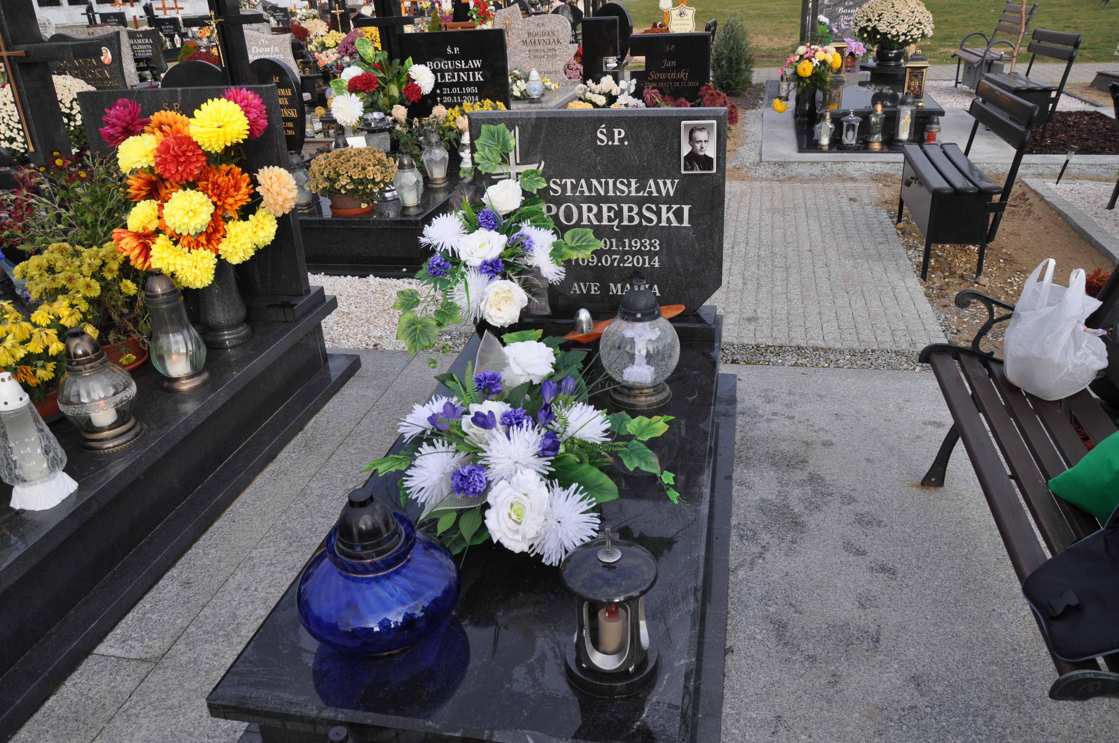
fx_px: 838
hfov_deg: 67.4
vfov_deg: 47.8
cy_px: 372
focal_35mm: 27
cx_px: 560
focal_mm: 18
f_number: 6.3
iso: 200
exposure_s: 1/160
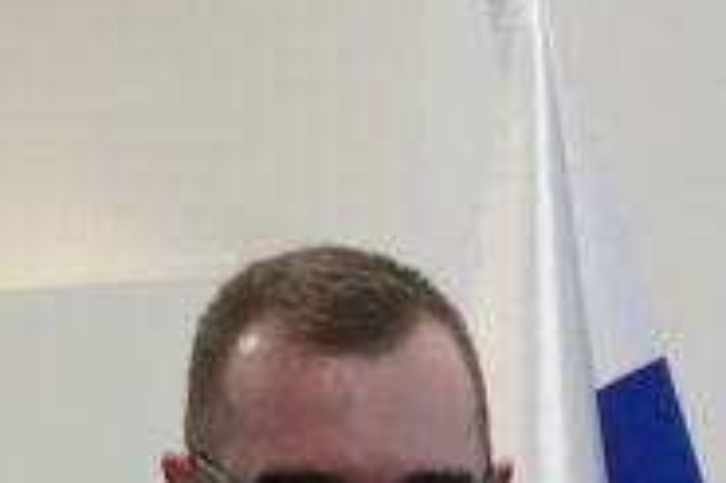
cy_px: 1105
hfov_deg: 8.8
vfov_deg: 5.9
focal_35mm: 225
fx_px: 4529
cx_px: 1248
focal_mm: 27
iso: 6400
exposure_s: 1/125
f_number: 4.5
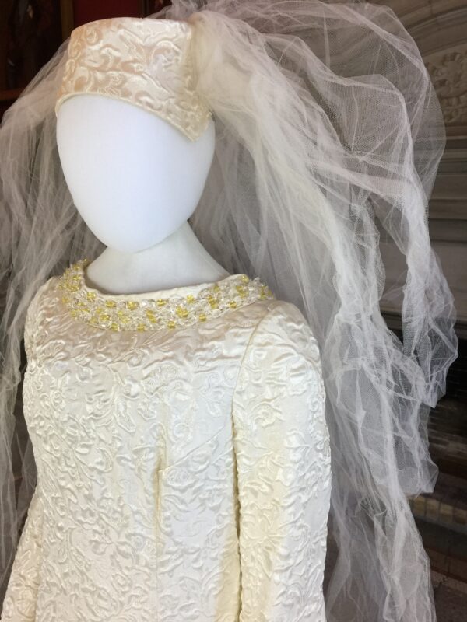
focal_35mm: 29
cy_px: 311
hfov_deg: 48.2
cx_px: 234
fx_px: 522
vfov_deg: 61.7
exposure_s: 1/40
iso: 32
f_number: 2.2
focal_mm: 4.15
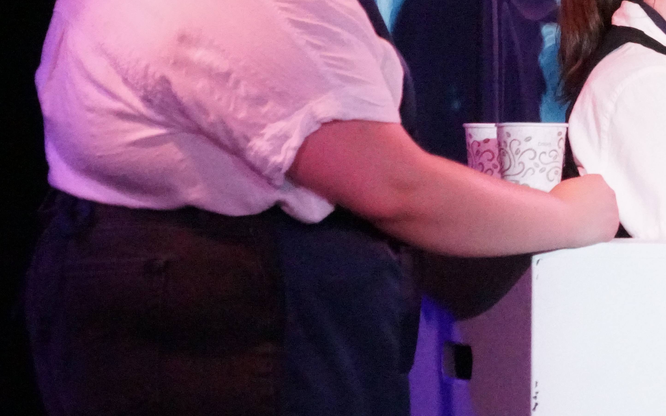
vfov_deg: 3.2
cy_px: -53
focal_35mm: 410
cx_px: 832
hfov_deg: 5.1
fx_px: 7442
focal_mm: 146
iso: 25600
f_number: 6.3
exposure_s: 1/200
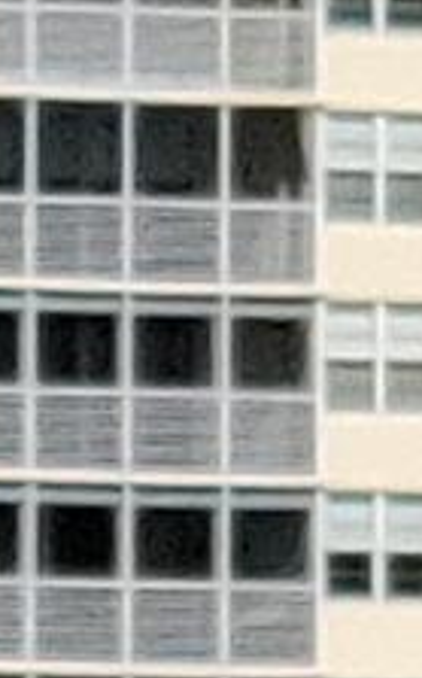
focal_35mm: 297
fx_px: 5476
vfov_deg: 6.7
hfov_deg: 4.3
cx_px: -759
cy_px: 1724
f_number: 2.4
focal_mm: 6
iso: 50
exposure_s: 1/1695
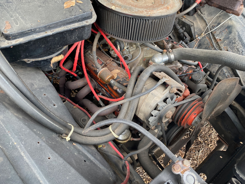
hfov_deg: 67.3
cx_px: 122
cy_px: 92
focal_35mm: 26
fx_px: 184
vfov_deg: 53.1
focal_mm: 4.25
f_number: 1.8
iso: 125
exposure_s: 1/113
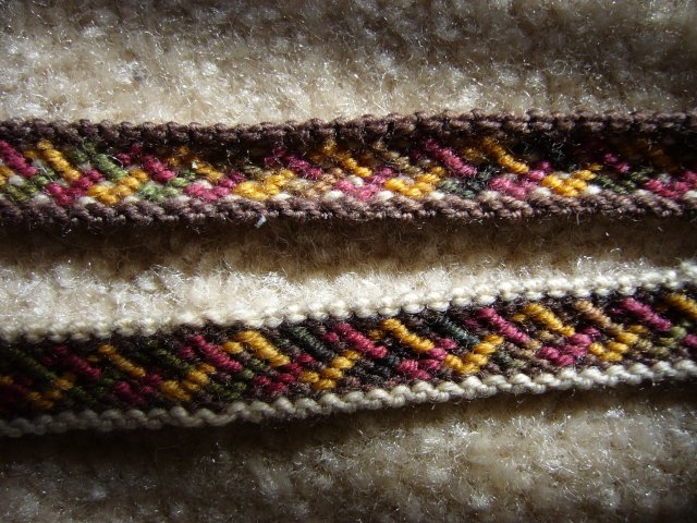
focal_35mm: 35
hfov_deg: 52.6
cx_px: 348
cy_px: 262
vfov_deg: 40.7
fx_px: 705
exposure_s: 1/160
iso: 100
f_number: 2.8
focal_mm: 5.8
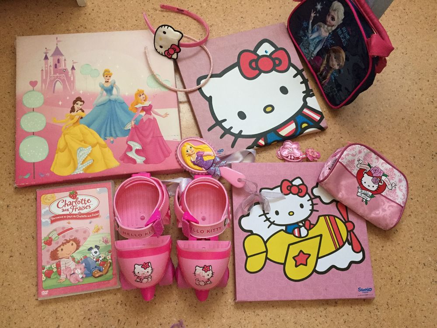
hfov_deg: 61.7
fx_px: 366
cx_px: 218
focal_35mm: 29
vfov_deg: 48.2
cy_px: 164
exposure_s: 1/33
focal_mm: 4.15
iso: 250
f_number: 2.2
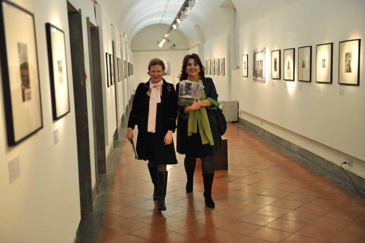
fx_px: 486
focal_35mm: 48
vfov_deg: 28.0
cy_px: 122
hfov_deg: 41.1
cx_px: 182
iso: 720
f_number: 2.8
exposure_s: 1/125
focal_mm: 48
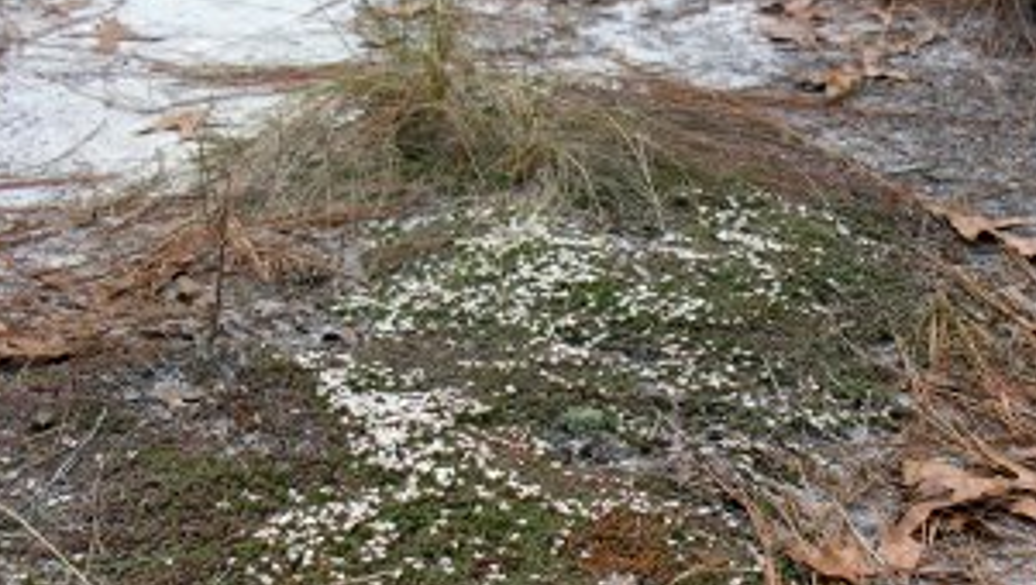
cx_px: 561
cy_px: 404
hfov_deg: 26.2
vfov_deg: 14.9
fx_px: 2227
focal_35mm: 81
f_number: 4
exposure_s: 1/125
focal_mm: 16.4
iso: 50
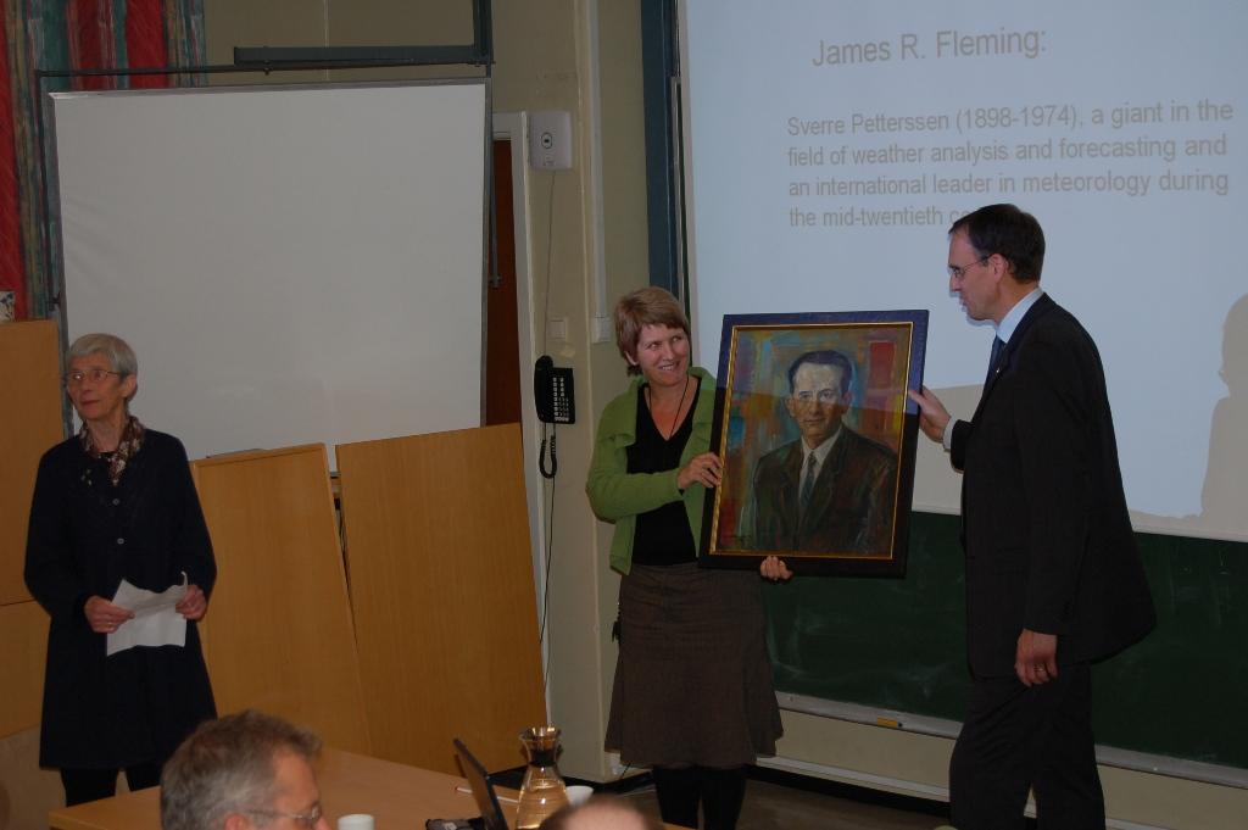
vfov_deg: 18.9
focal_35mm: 72
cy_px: 415
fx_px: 2494
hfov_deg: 28.1
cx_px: 624
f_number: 5.6
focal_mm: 48
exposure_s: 1/60
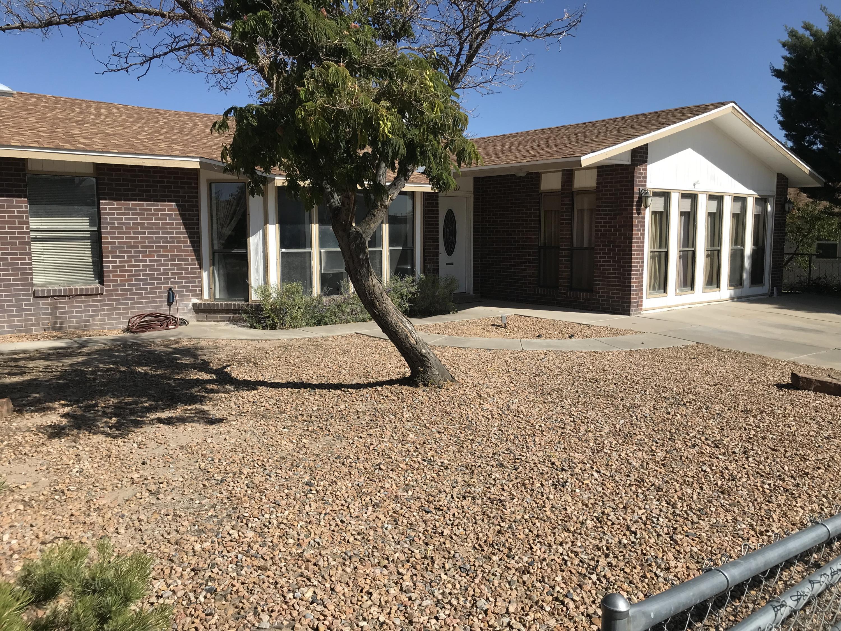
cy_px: 316
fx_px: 680
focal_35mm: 28
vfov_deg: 49.7
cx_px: 420
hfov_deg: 63.4
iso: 20
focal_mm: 3.99
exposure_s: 1/2740
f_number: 1.8
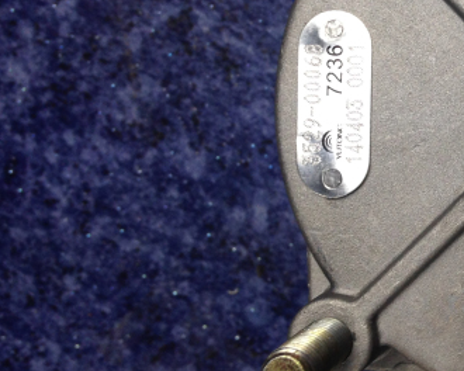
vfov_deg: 19.5
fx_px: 1071
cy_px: 103
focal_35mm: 78
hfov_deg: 22.7
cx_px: 537
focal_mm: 4.12
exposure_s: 1/60
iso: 64
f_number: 2.4
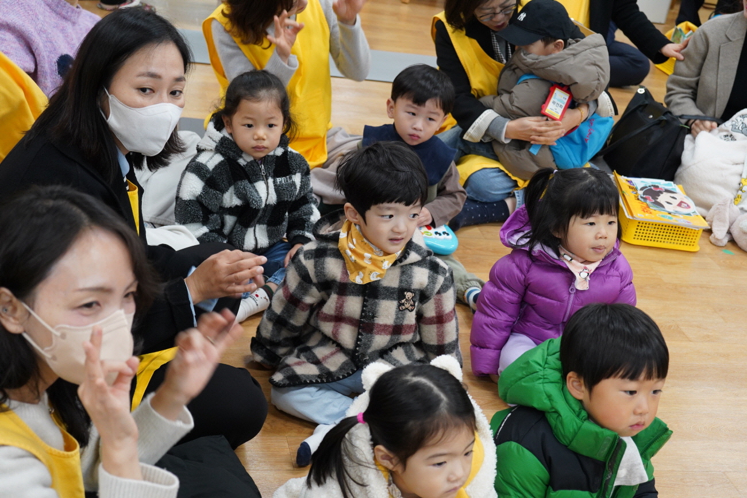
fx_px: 1121
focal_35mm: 54
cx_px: 374
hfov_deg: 36.9
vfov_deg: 25.1
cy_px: 249
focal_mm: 54
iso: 2500
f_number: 5.6
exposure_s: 1/80
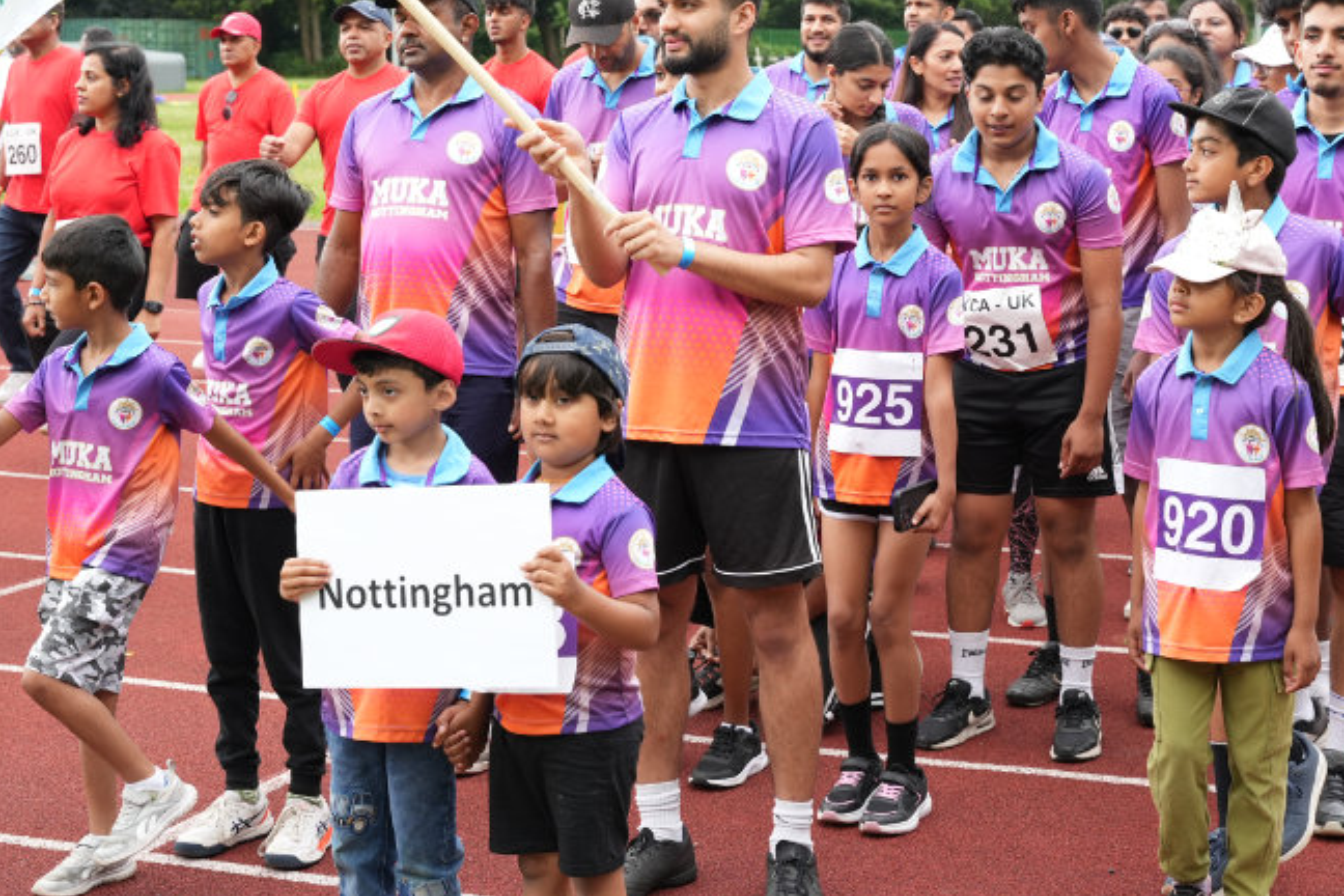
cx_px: 707
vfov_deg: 18.9
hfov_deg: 28.3
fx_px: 2668
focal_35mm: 71
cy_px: 206
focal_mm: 45.3
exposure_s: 1/250
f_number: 5
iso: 400
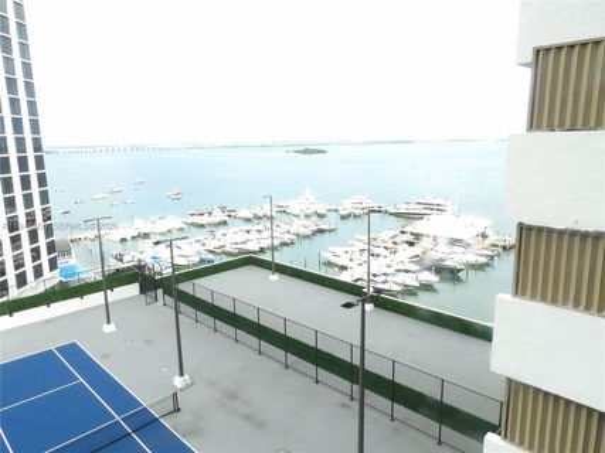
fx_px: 419
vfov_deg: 56.8
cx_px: 302
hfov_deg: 71.6
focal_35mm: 24
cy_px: 226
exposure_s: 1/60
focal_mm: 4.3
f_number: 7.4
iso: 100
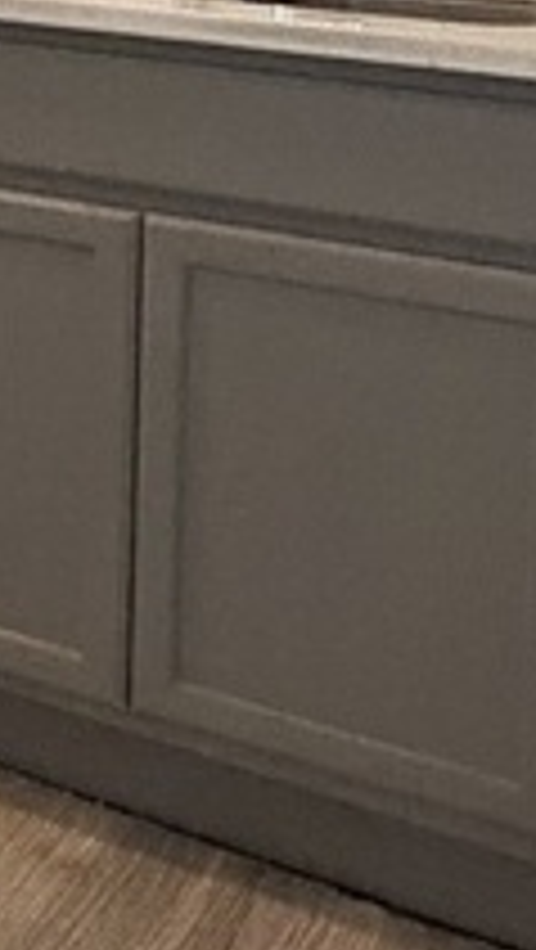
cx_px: -423
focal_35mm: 78
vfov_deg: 24.9
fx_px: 1967
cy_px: -140
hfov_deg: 13.9
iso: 800
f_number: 2.2
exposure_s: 1/60
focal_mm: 2.22
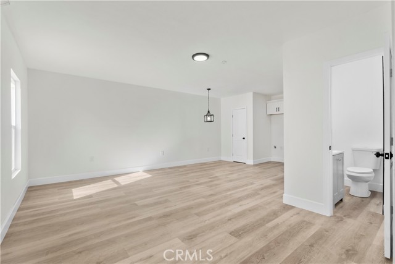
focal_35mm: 17
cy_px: 132
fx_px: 187
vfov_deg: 70.5
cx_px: 198
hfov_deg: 93.3
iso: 400
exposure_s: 1/13
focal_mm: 17
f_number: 9
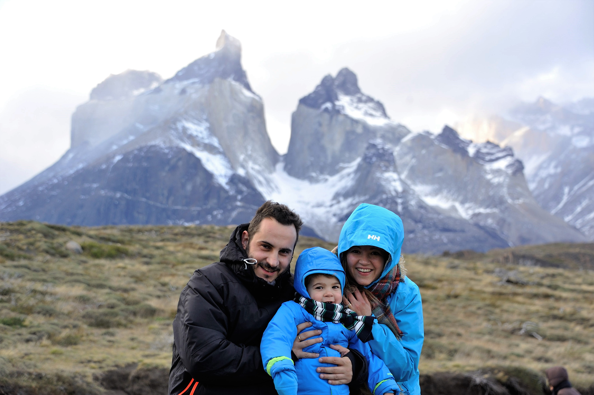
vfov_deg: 20.0
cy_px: 198
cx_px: 297
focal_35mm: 68
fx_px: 1121
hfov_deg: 29.7
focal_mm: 68
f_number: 5
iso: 640
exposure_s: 1/400
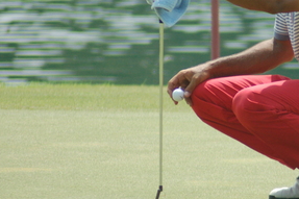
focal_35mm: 940
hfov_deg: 2.2
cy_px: 44
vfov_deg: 1.5
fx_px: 7802
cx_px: 264
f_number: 5.6
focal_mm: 300
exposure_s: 1/800
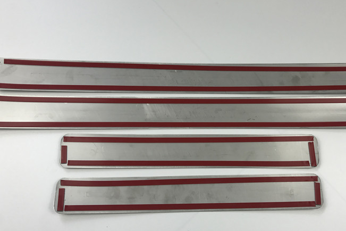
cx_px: 209
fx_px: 365
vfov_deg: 35.0
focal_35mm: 38
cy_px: 108
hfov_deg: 50.3
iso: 25
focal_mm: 3.99
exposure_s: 1/100
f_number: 1.8
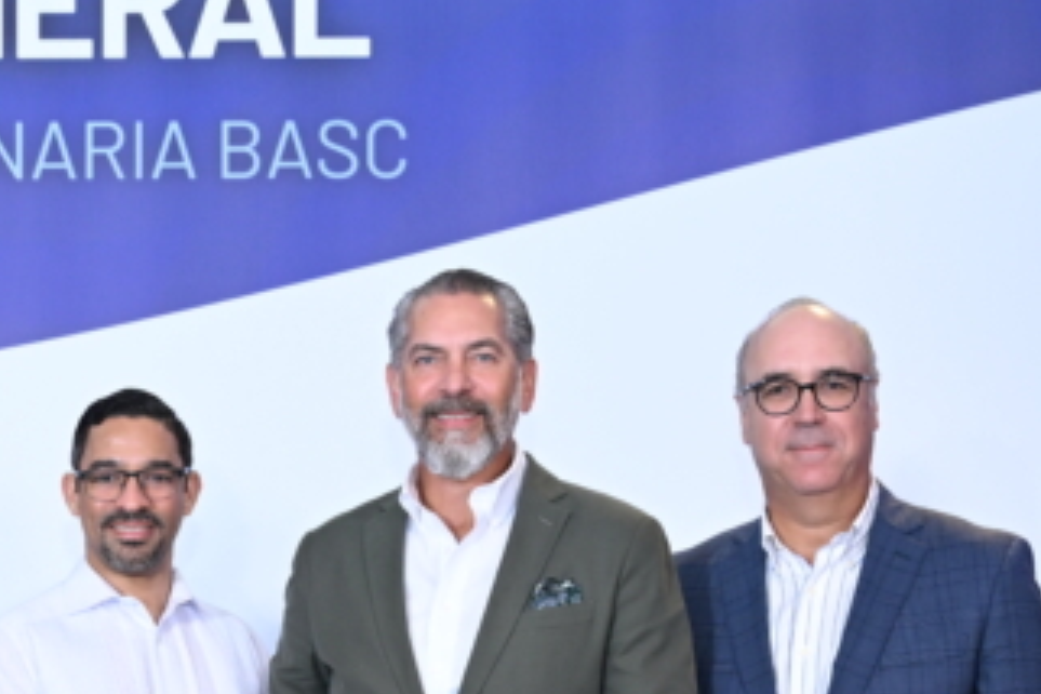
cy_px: 809
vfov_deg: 13.3
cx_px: 49
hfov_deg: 19.8
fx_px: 2909
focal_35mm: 101
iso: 1250
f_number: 3.5
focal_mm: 31.5
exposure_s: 1/200
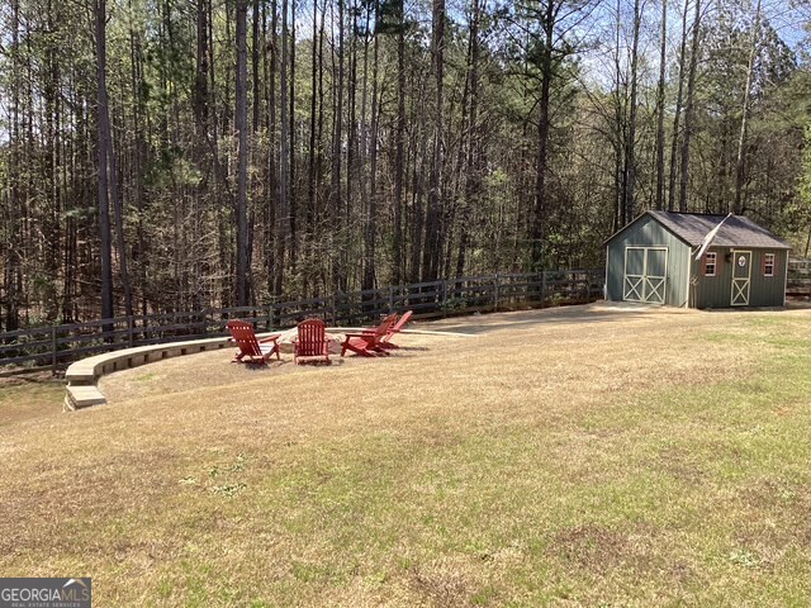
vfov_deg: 45.4
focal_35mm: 31
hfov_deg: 58.4
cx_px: 406
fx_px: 726
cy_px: 304
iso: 25
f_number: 2.4
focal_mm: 3.3
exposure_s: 1/599
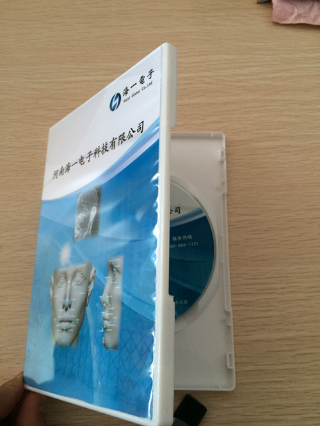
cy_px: 213
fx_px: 357
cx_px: 160
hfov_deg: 48.3
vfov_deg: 61.6
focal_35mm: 29
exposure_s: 1/30
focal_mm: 4.15
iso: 40
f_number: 2.2
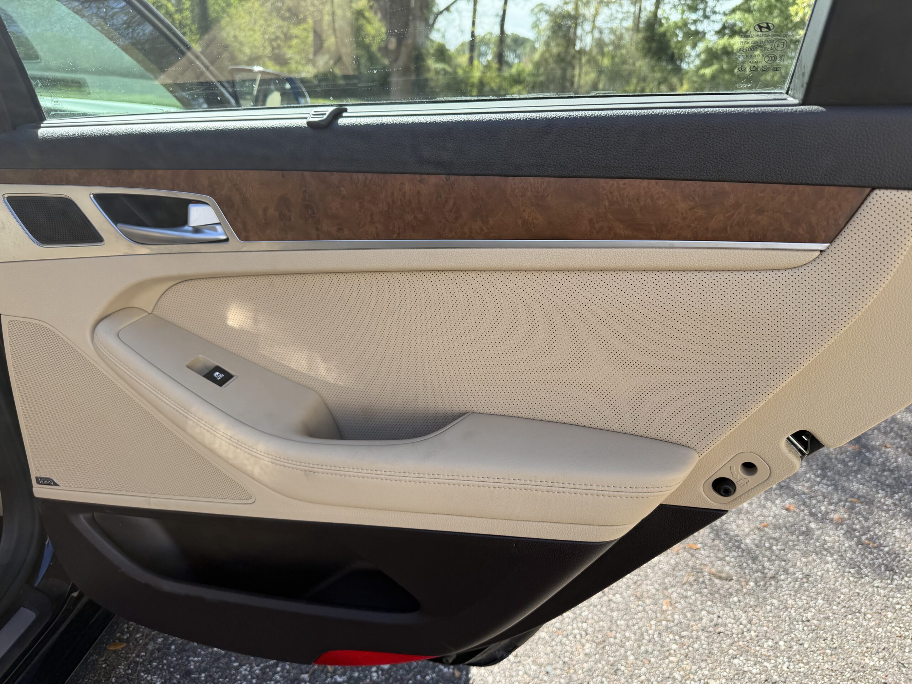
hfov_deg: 71.6
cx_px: 456
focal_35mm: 24
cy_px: 342
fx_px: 632
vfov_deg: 56.8
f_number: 1.78
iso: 100
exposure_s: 1/1292
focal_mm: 6.76
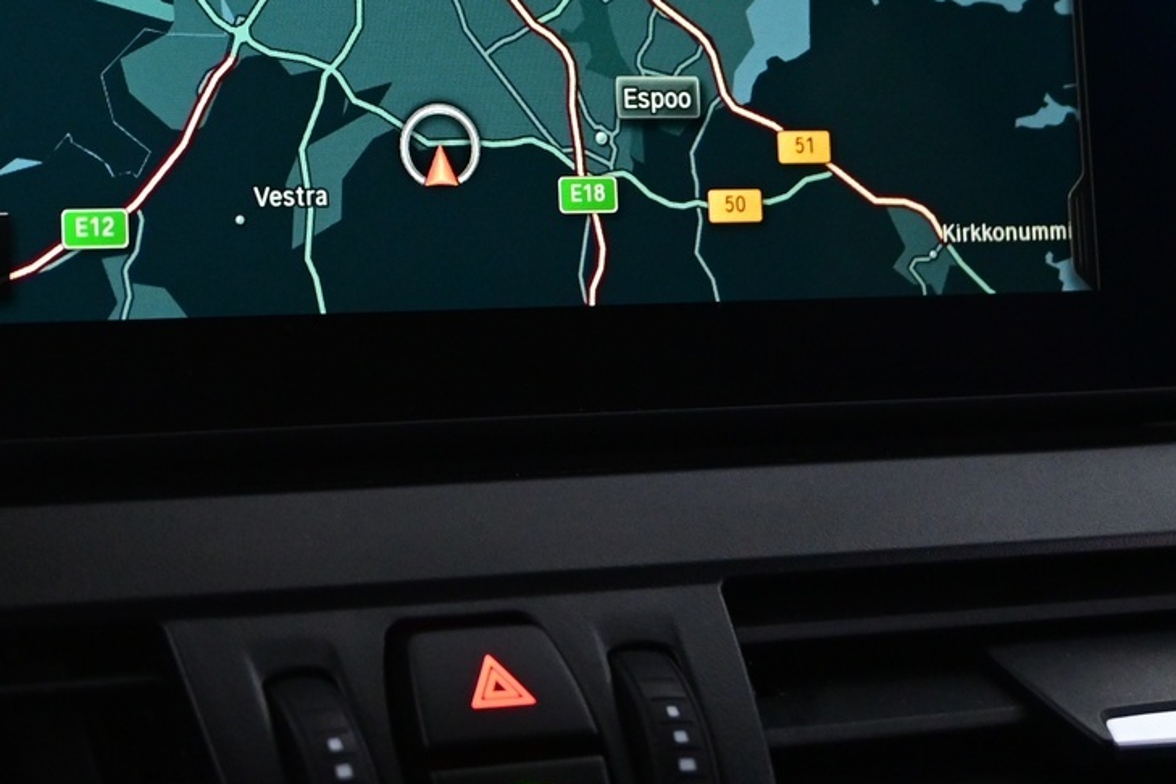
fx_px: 2668
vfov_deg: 16.5
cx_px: 324
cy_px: 47
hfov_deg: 24.6
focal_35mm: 82
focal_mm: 24.5
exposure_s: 1/40
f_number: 4.2
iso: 2000
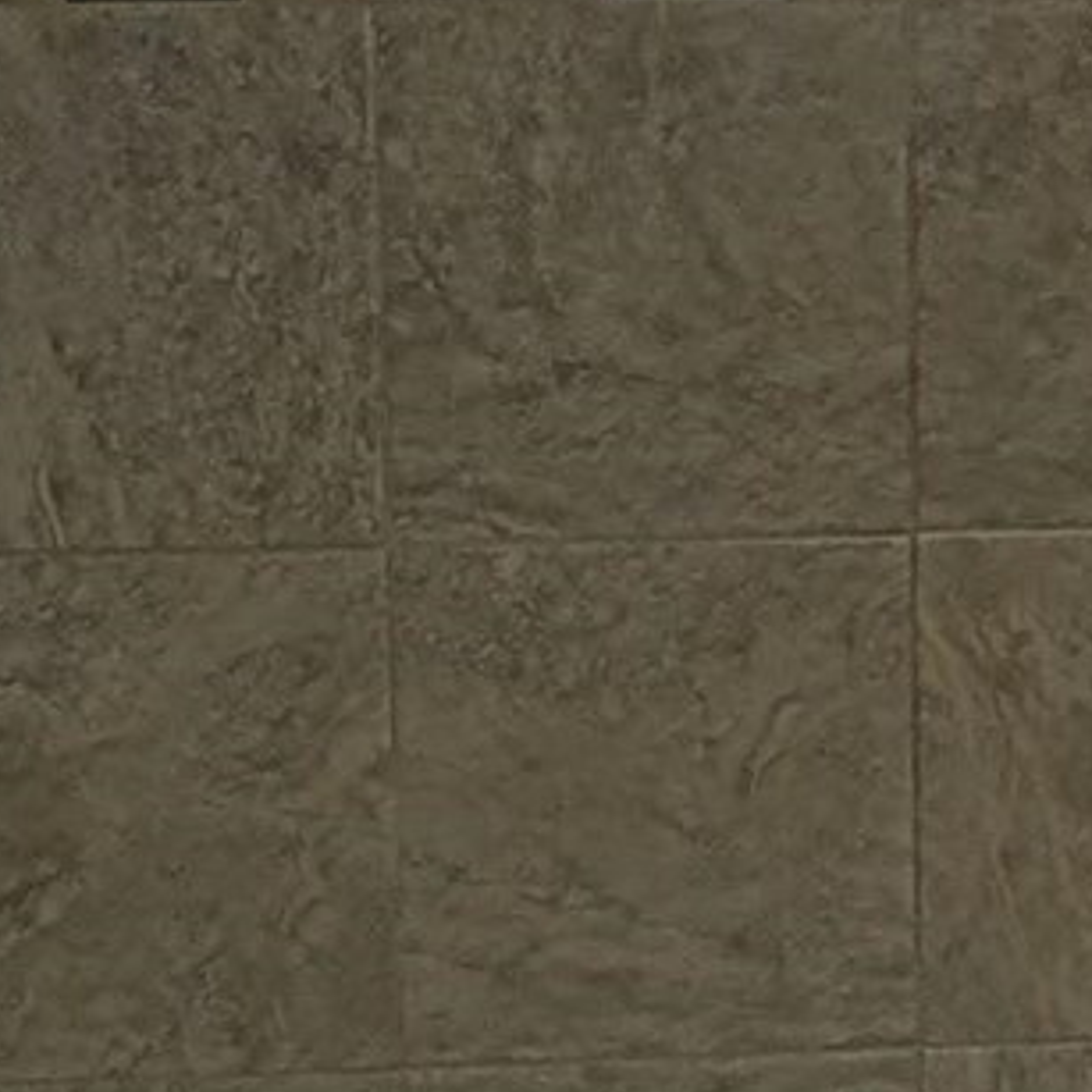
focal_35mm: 106
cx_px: 747
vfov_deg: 16.3
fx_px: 3783
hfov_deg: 16.4
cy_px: 857
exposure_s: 1/297
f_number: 1.7
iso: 62
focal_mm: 2.02
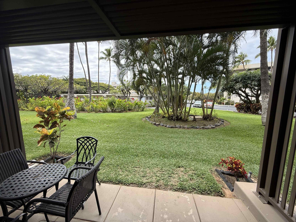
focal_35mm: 14
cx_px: 148
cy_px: 111
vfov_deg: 85.7
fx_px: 120
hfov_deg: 102.1
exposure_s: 1/574
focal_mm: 2.22
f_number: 2.2
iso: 64
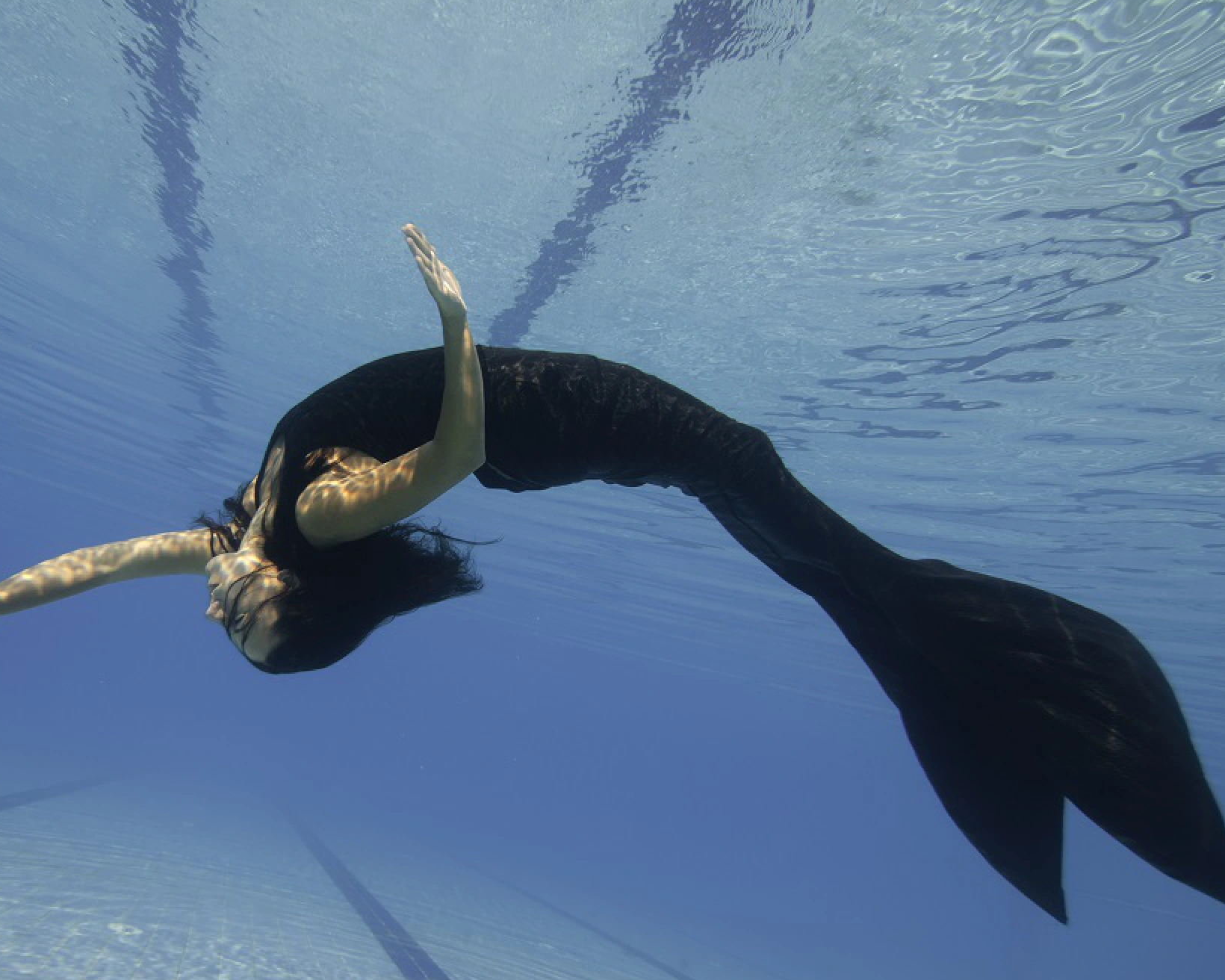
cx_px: 510
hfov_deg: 69.8
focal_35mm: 24
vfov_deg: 58.8
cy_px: 487
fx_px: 870
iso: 200
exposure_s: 1/400
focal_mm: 14
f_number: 5
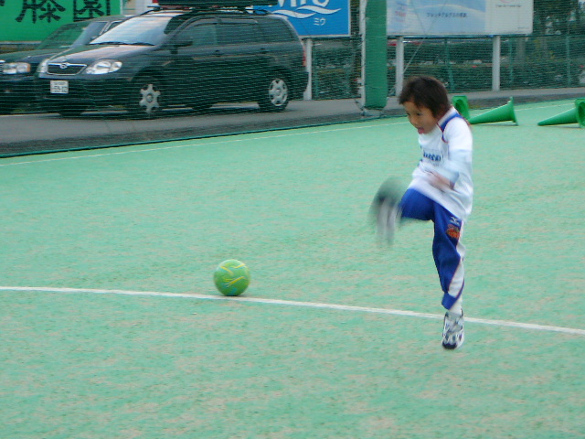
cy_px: 220
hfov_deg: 19.1
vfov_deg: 14.4
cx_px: 292
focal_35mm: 103
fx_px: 1741
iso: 125
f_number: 3.8
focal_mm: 12.2
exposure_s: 1/25
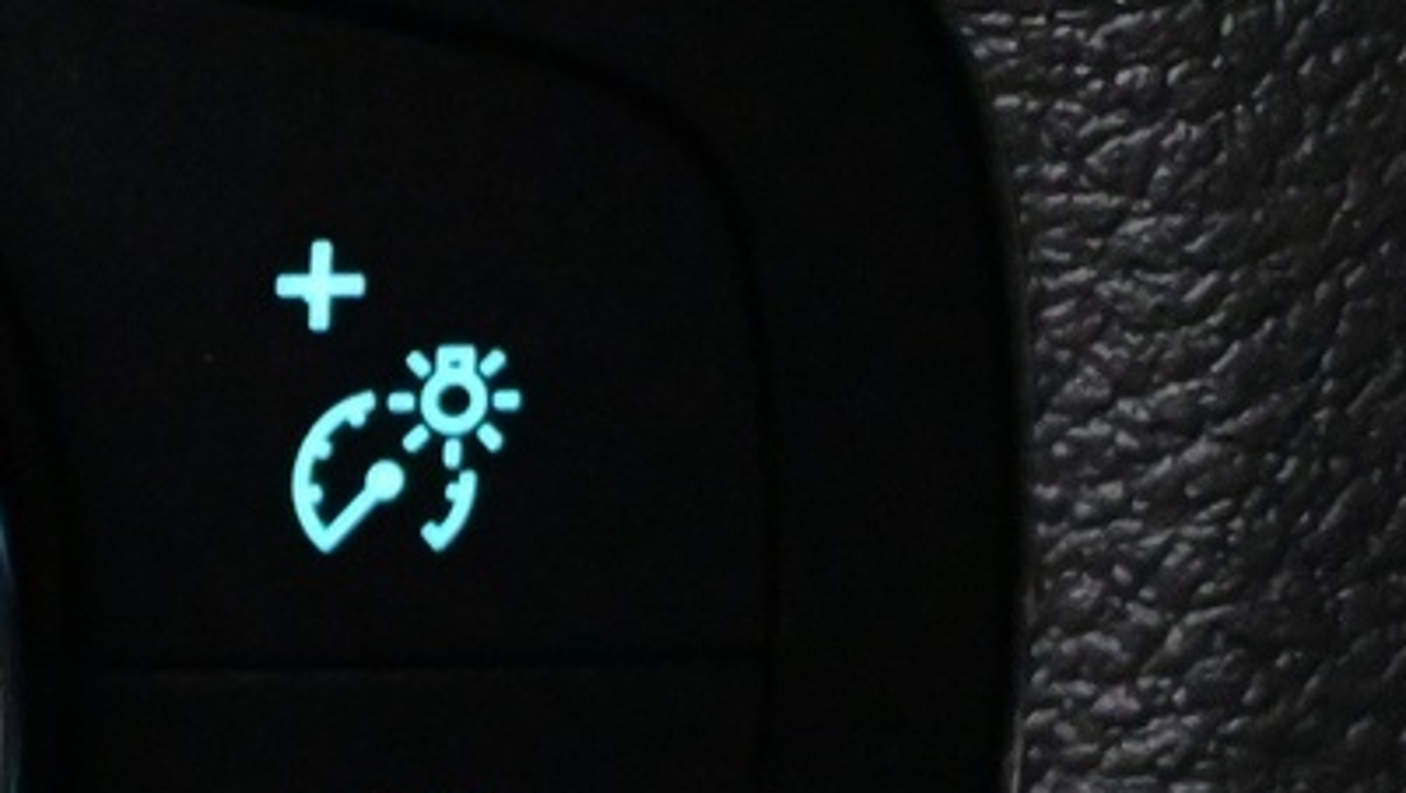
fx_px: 6867
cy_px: 860
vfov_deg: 6.6
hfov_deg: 11.1
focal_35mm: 184
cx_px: -919
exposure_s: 1/50
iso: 12800
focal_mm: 29
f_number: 4.8
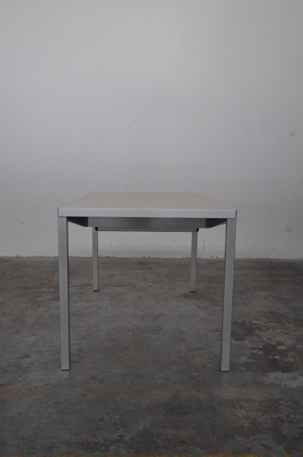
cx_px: 152
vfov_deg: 53.2
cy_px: 228
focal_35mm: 36
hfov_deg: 36.8
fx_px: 456
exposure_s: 1/60
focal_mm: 24
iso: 560
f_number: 4
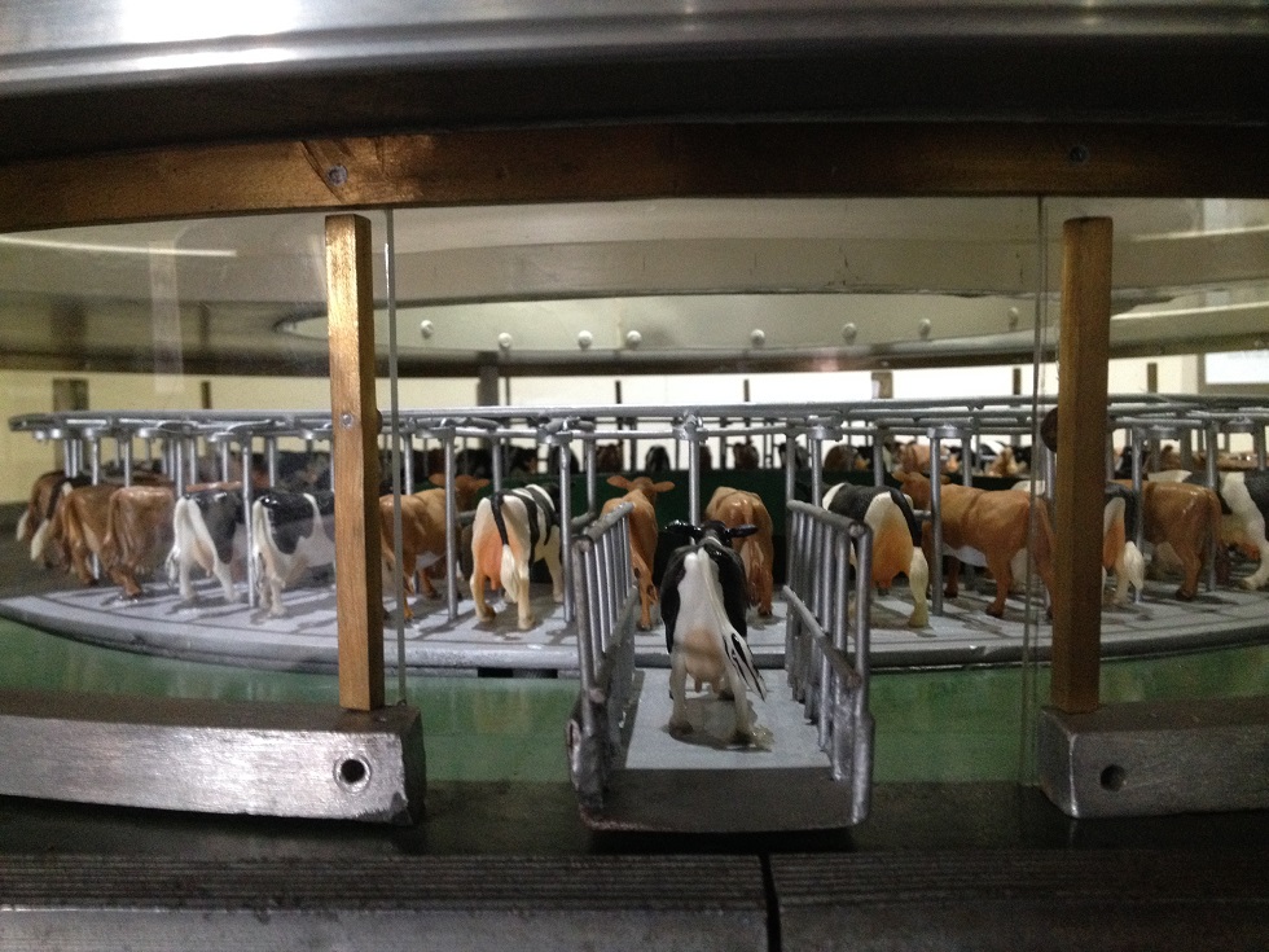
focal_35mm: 35
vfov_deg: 40.7
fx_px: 1283
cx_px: 634
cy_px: 476
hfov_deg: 52.6
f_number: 2.4
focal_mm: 4.28
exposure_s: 1/17
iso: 320
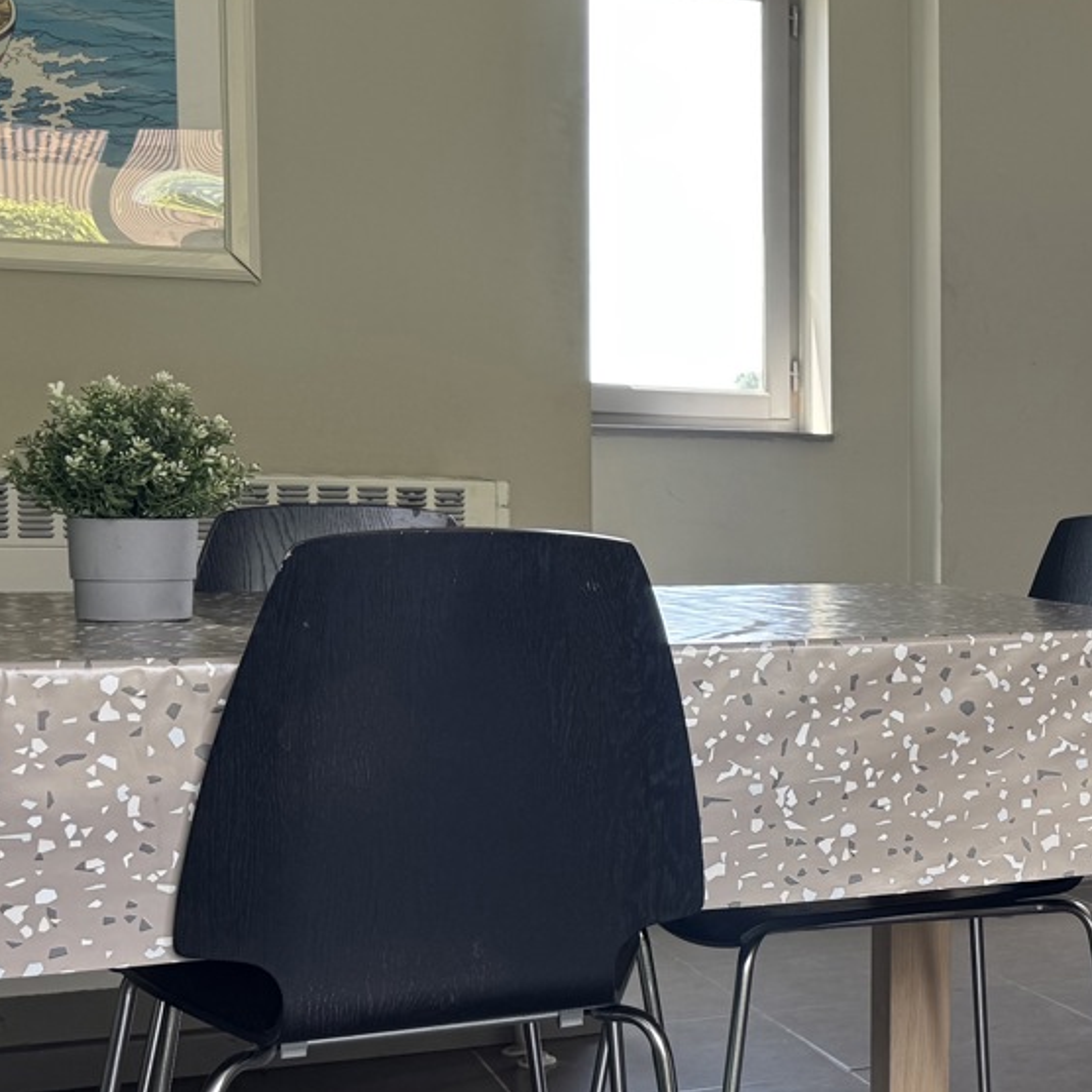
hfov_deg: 24.0
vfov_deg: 28.1
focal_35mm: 61
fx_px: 2177
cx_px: 1489
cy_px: 617
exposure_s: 1/121
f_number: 1.78
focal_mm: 6.76
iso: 64
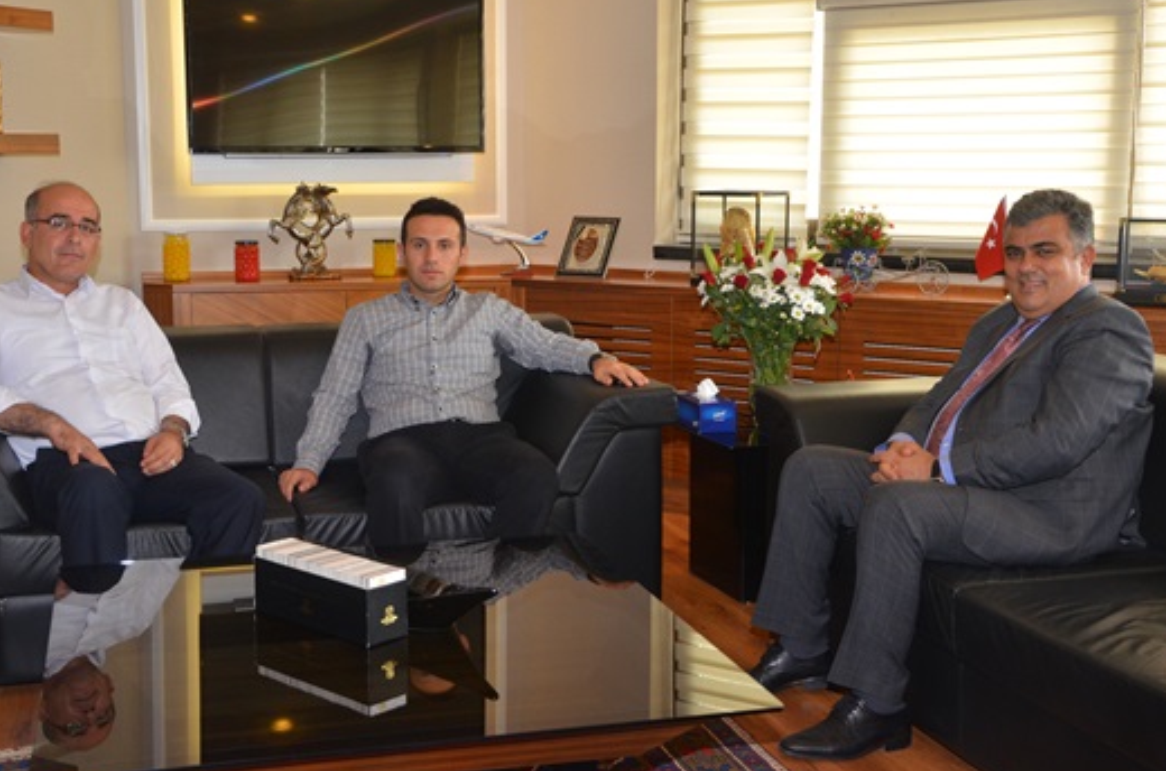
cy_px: 344
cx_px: 509
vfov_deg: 29.7
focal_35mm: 45
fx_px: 1454
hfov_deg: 43.6
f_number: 7.1
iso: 800
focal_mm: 26
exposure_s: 1/60
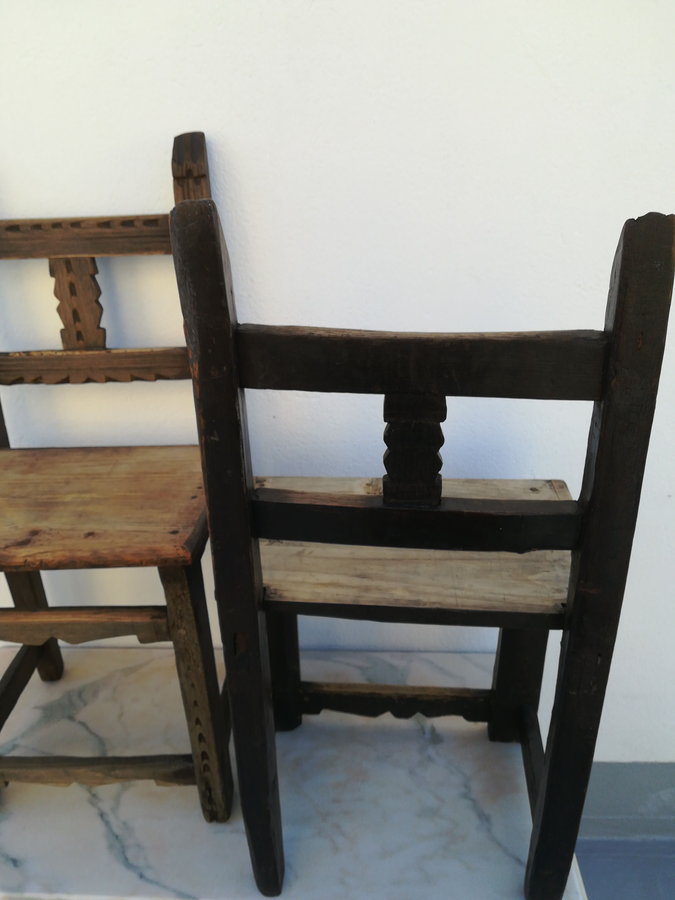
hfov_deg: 53.1
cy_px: 450
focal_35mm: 26
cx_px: 338
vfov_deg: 67.3
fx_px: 676
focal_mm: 3.83
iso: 50
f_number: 2.2
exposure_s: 1/245
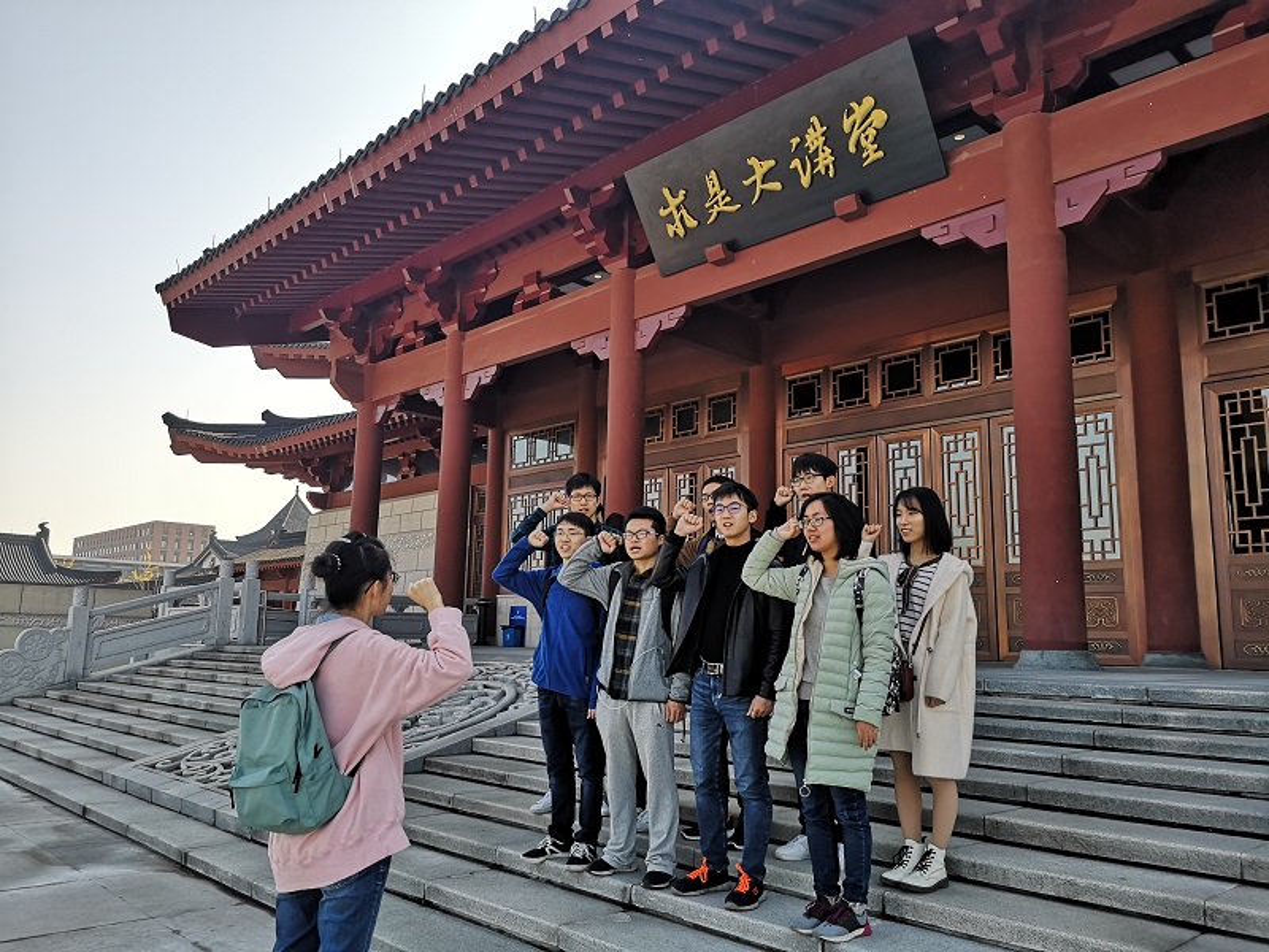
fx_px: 990
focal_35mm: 27
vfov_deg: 51.4
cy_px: 476
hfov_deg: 65.3
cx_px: 634
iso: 50
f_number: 1.8
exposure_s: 1/725
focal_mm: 3.95
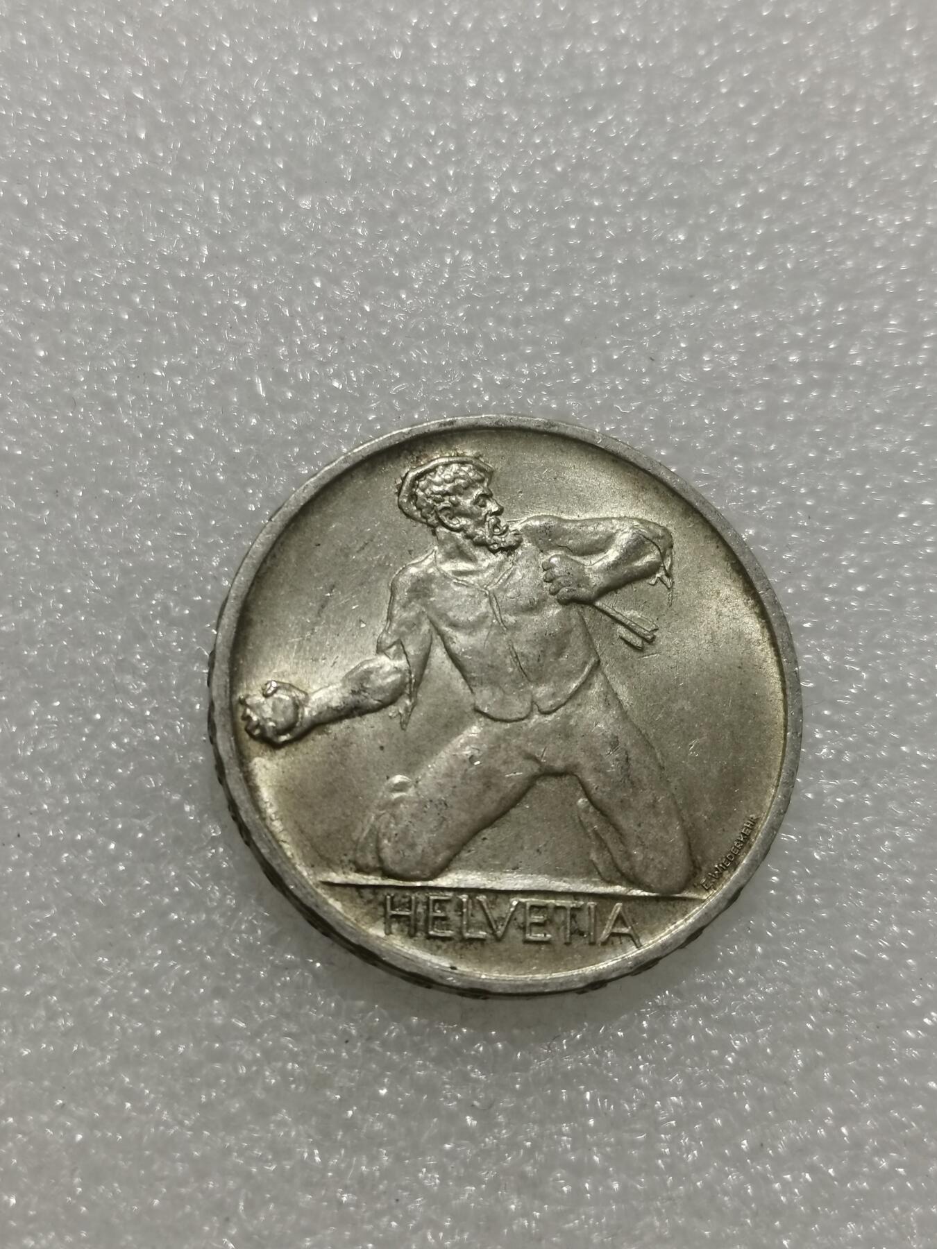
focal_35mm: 53
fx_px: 1913
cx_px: 468
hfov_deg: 27.5
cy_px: 624
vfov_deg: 36.2
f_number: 1.8
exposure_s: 1/100
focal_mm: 5.58
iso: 64
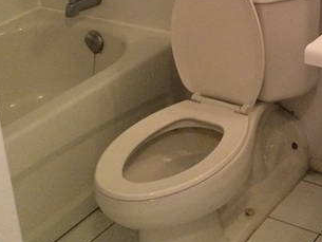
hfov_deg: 24.4
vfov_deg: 18.4
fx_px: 698
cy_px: -66
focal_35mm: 75
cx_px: 344
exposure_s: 1/30
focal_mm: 4.15
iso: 200
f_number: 2.2
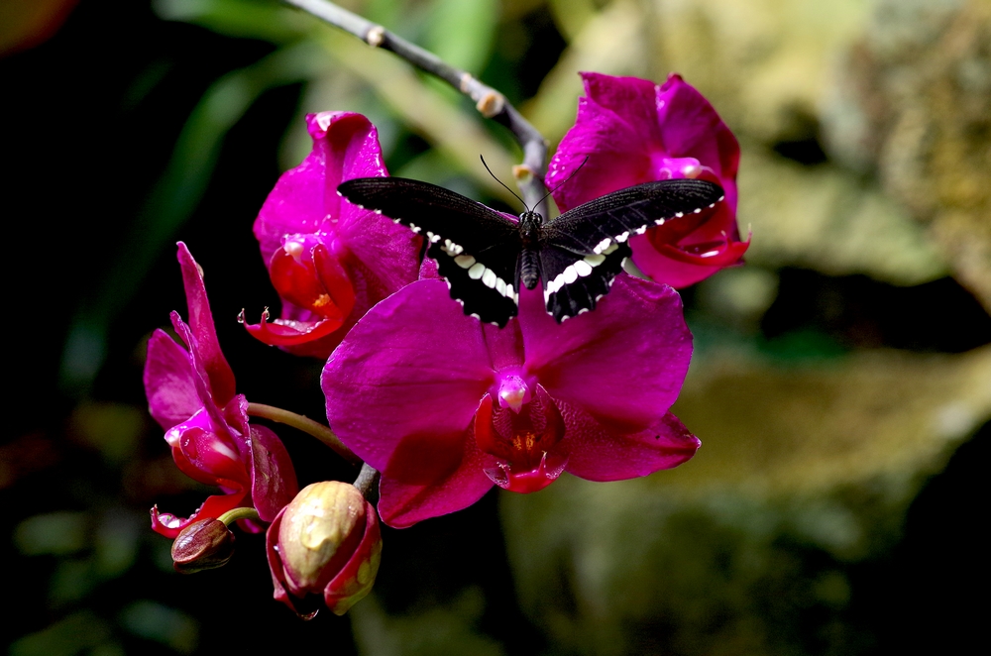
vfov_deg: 9.1
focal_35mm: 150
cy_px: 328
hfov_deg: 13.7
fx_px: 4120
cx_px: 496
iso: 400
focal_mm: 100
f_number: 6.3
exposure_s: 1/250
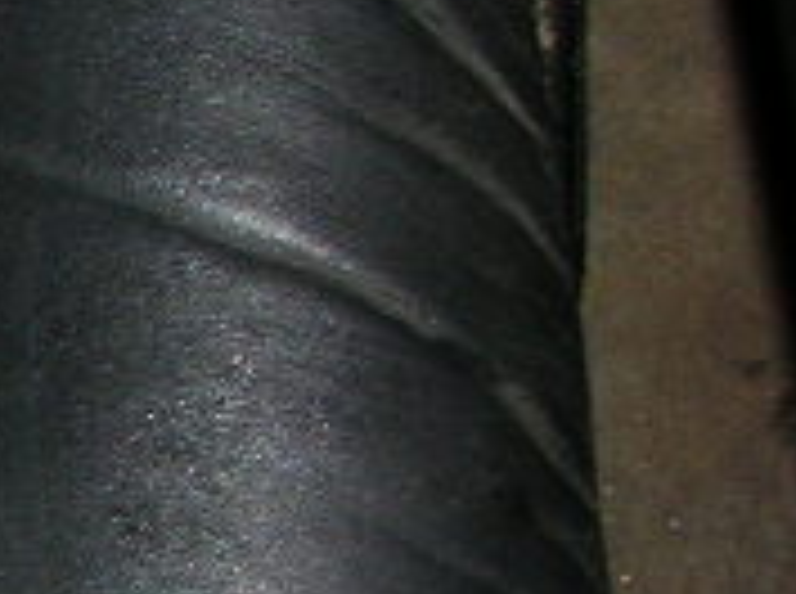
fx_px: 4659
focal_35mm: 203
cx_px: -1471
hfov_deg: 8.4
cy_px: 468
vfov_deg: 7.3
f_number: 3
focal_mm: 5.8
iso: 50
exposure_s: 1/60.1
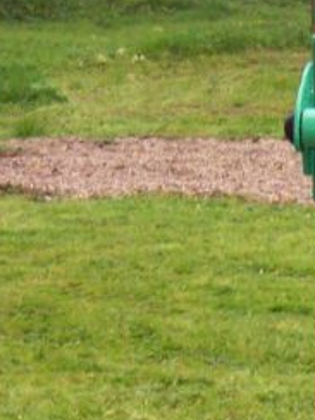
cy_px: 488
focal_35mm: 151
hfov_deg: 9.5
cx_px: 492
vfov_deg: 12.8
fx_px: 1832
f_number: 2.7
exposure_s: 1/64
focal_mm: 6
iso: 200
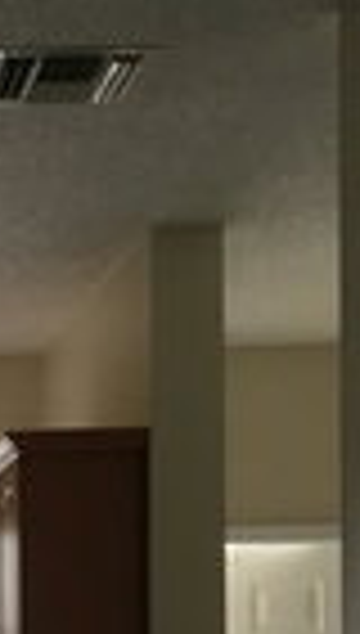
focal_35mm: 102
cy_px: 715
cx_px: -263
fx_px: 1720
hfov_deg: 11.2
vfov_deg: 19.9
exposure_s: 1/30
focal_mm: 3.3
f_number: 2.4
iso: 64
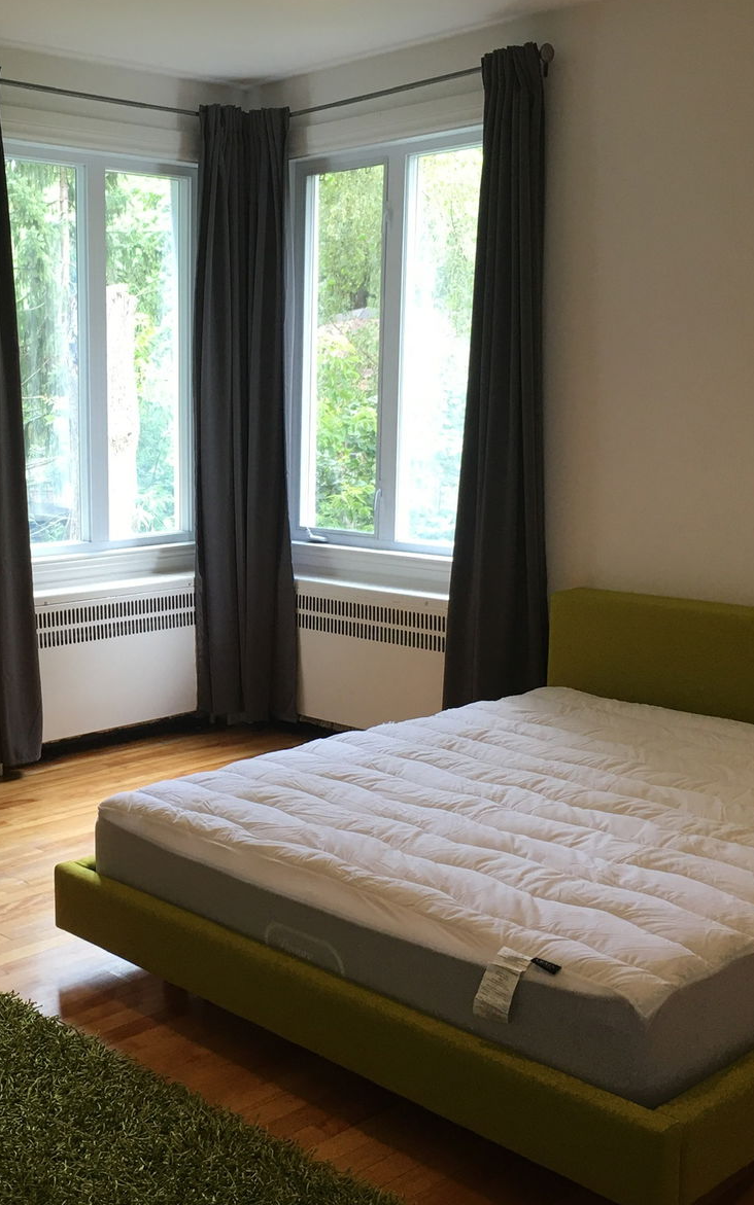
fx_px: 1381
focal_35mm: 42
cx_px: 143
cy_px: 604
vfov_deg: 47.2
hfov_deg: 29.8
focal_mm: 4.15
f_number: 2.2
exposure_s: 1/30
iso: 25
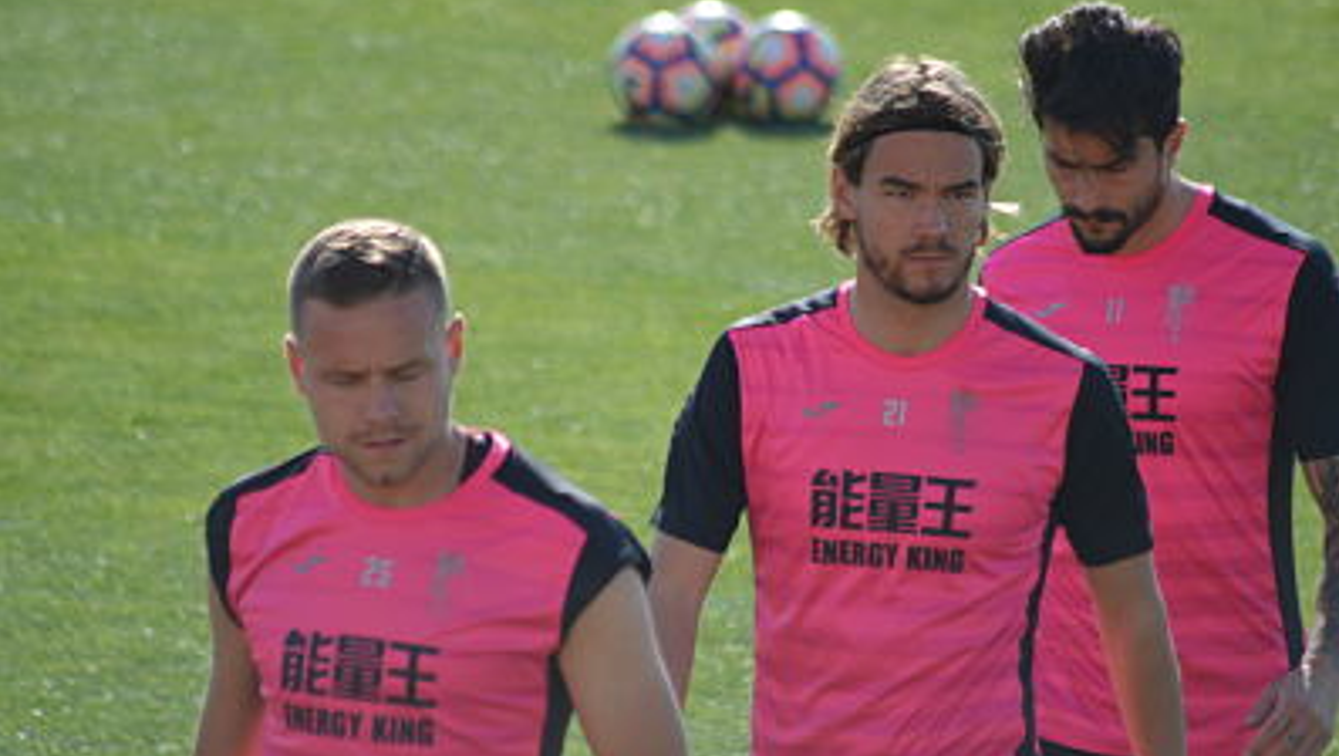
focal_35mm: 474
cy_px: 348
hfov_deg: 4.6
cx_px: 668
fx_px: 16842
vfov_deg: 2.6
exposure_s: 1/1250
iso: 400
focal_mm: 300
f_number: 5.6
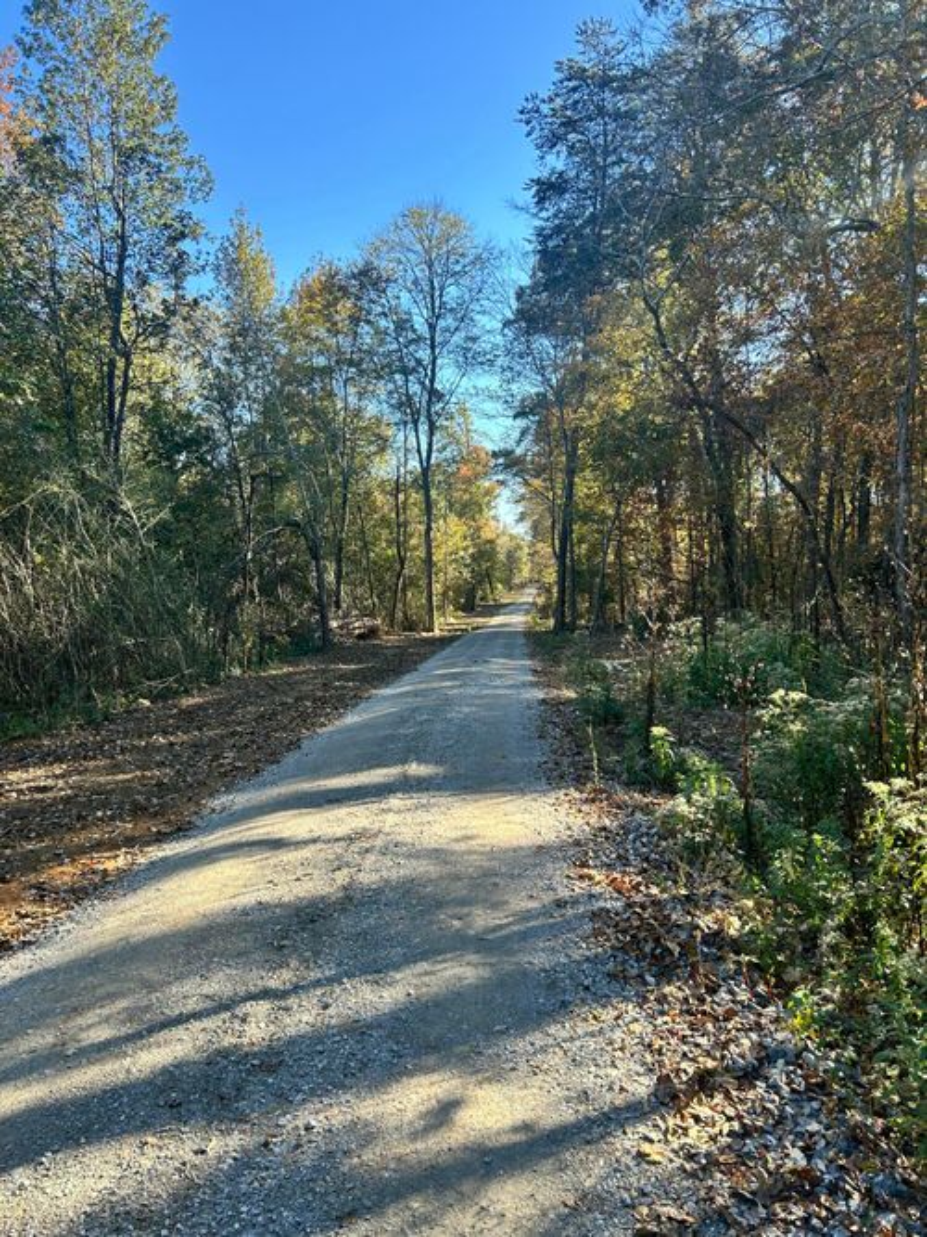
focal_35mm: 26
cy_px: 618
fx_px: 929
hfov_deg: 53.0
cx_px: 464
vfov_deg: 67.3
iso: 50
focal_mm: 5.7
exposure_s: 1/646
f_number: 1.5
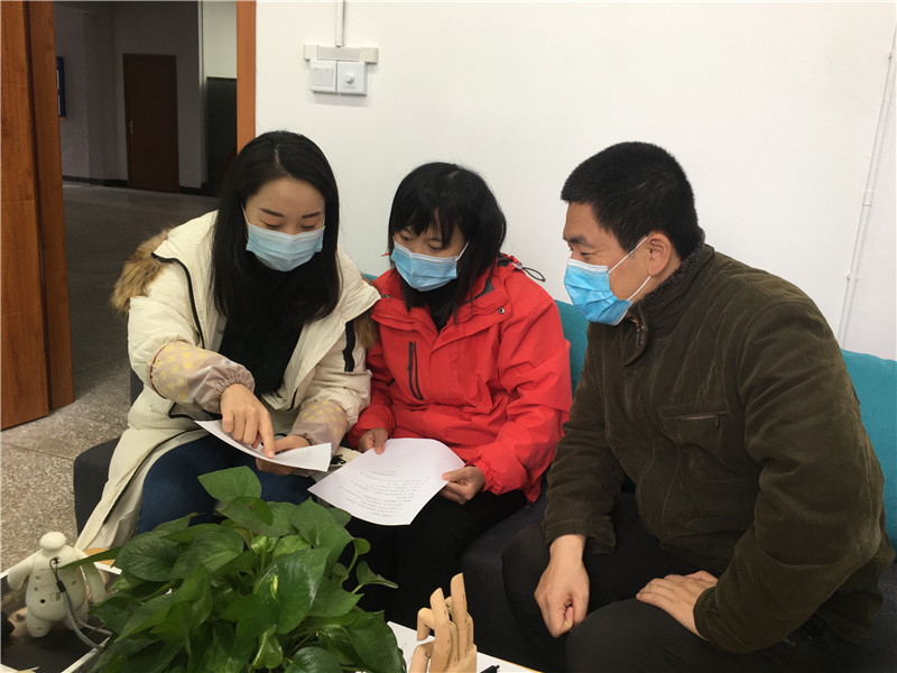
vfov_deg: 48.2
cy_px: 336
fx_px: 751
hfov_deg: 61.7
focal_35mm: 29
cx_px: 448
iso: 40
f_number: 2.2
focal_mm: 4.15
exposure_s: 1/33
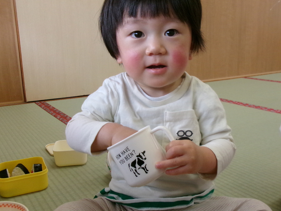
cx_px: 163
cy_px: 111
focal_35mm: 37
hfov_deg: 49.9
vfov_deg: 38.7
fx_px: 300
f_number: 3.9
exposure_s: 1/125
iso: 381
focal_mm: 5.1
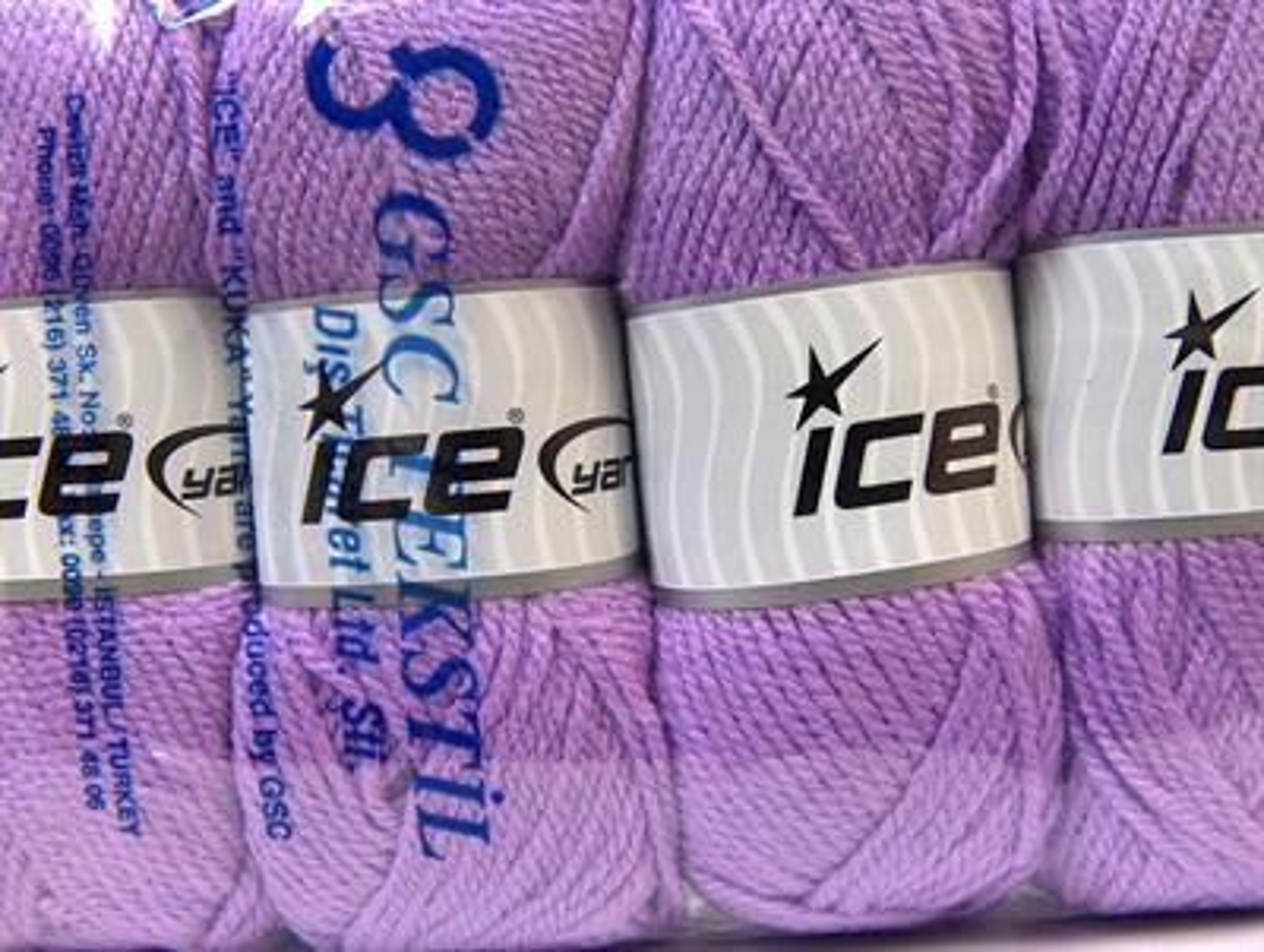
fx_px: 1353
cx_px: 632
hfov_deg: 50.1
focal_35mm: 37
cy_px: 476
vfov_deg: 38.7
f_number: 2.8
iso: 200
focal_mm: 7.6
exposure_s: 1/30.9
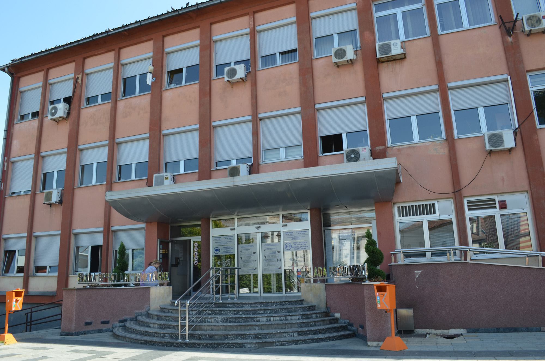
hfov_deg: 67.5
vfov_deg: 47.7
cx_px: 272
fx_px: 408
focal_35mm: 27
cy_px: 180
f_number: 8
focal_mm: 18
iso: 200
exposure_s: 1/250
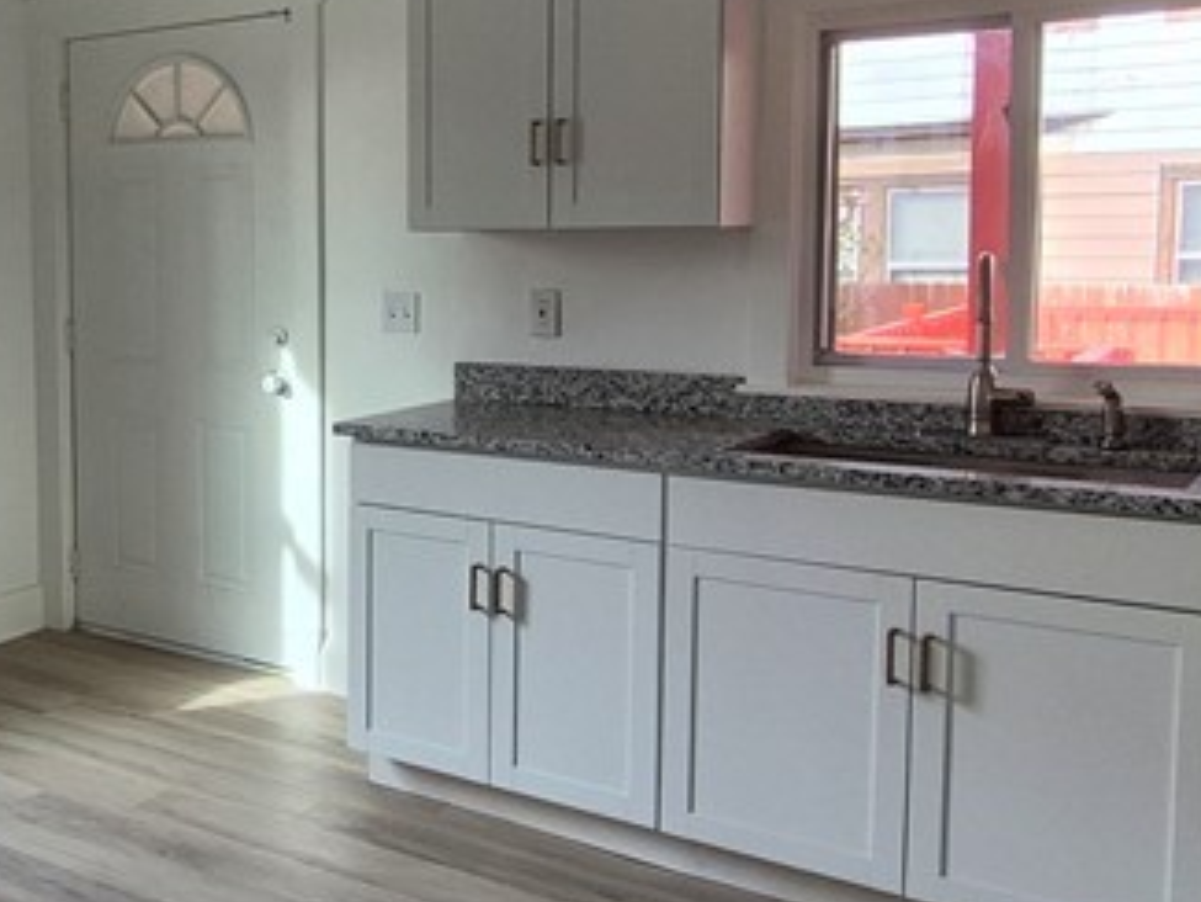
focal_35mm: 41
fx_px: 1423
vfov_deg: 35.0
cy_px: 359
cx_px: 7
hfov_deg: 40.3
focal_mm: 1.74
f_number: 2.2
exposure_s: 1/60
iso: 64
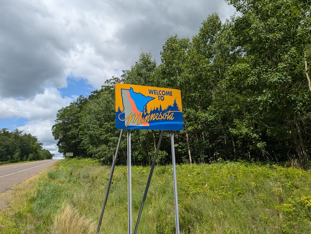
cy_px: 117
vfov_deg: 56.9
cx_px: 156
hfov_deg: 71.5
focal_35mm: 24
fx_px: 216
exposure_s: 1/1241
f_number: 1.68
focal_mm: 6.9
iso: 21
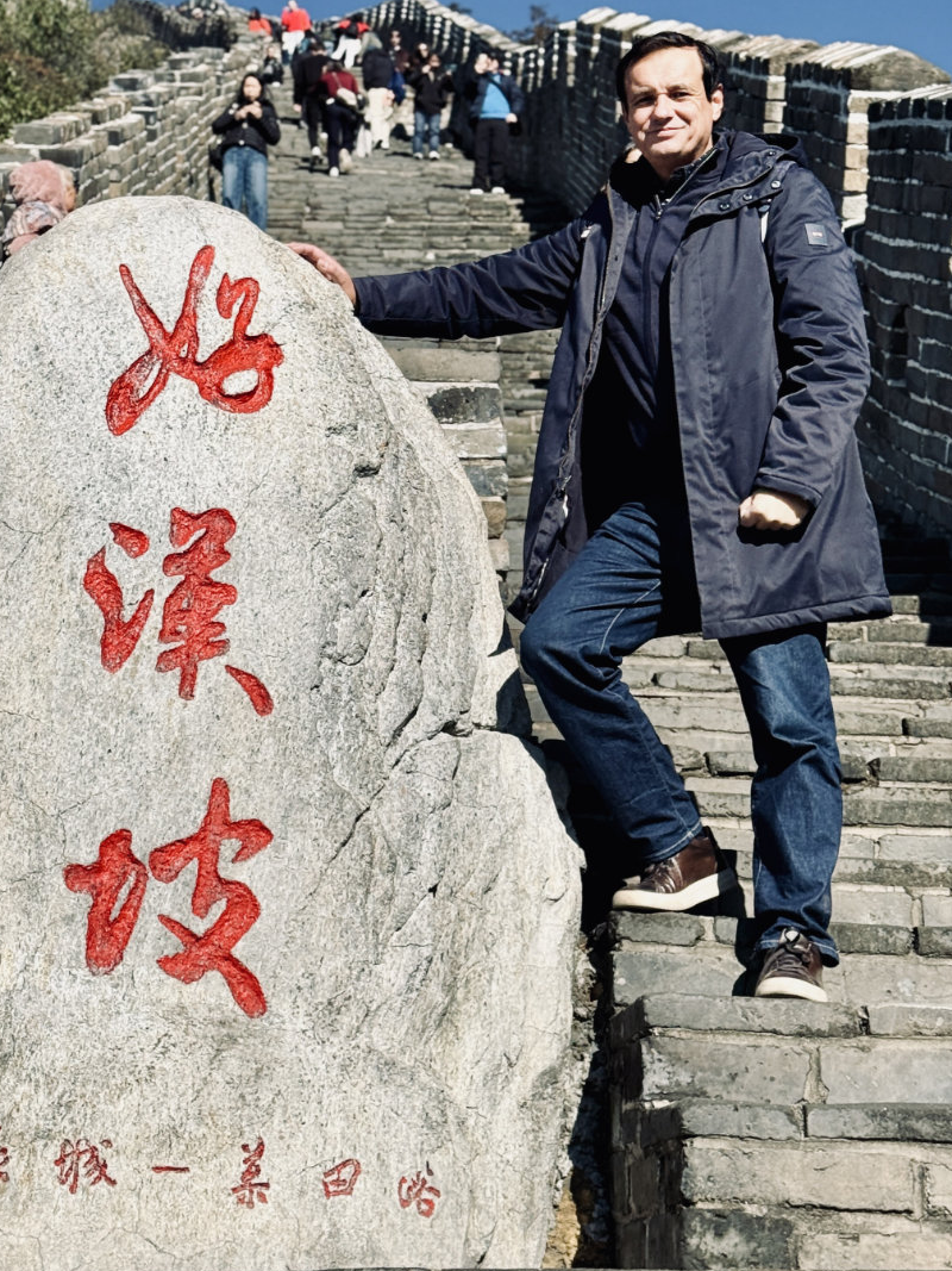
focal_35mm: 72
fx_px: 2641
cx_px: 394
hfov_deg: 20.4
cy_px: 561
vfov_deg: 27.0
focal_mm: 6.8
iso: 64
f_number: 1.8
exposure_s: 1/6536
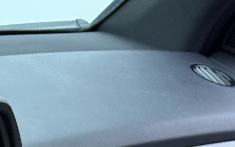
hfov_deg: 8.7
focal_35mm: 231
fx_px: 1479
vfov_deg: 5.5
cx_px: -192
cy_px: 356
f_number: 1.6
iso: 125
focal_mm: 5.96
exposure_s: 1/33
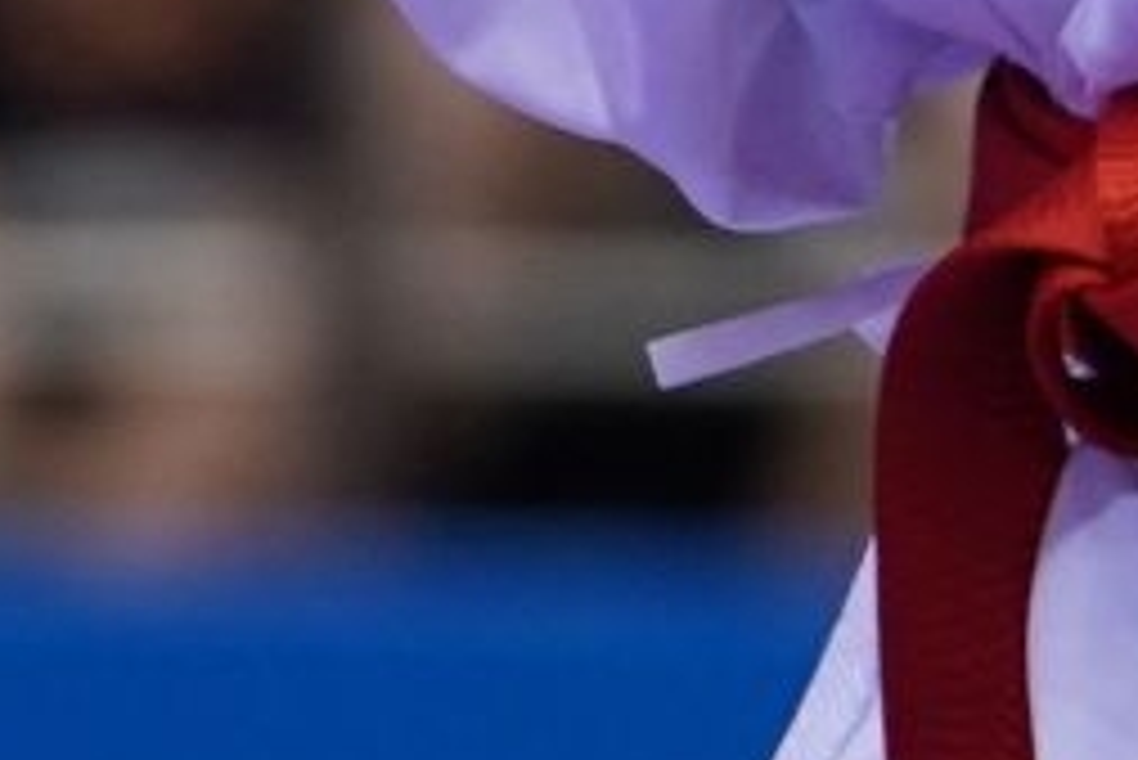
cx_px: 1907
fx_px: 67494
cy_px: -1084
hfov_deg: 1.0
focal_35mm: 2134
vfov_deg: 0.6
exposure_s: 1/1000
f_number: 2.8
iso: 800
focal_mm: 200
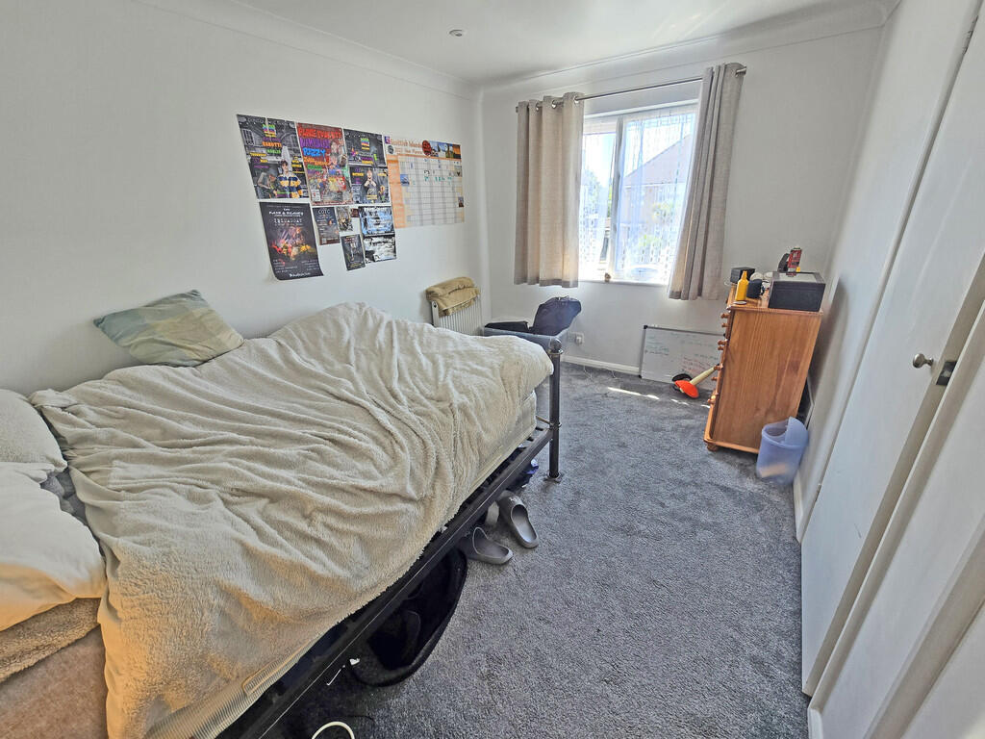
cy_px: 370
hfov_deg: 106.2
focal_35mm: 13
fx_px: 370
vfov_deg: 89.9
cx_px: 492
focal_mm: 2.2
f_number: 2.2
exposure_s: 1/100
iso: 64
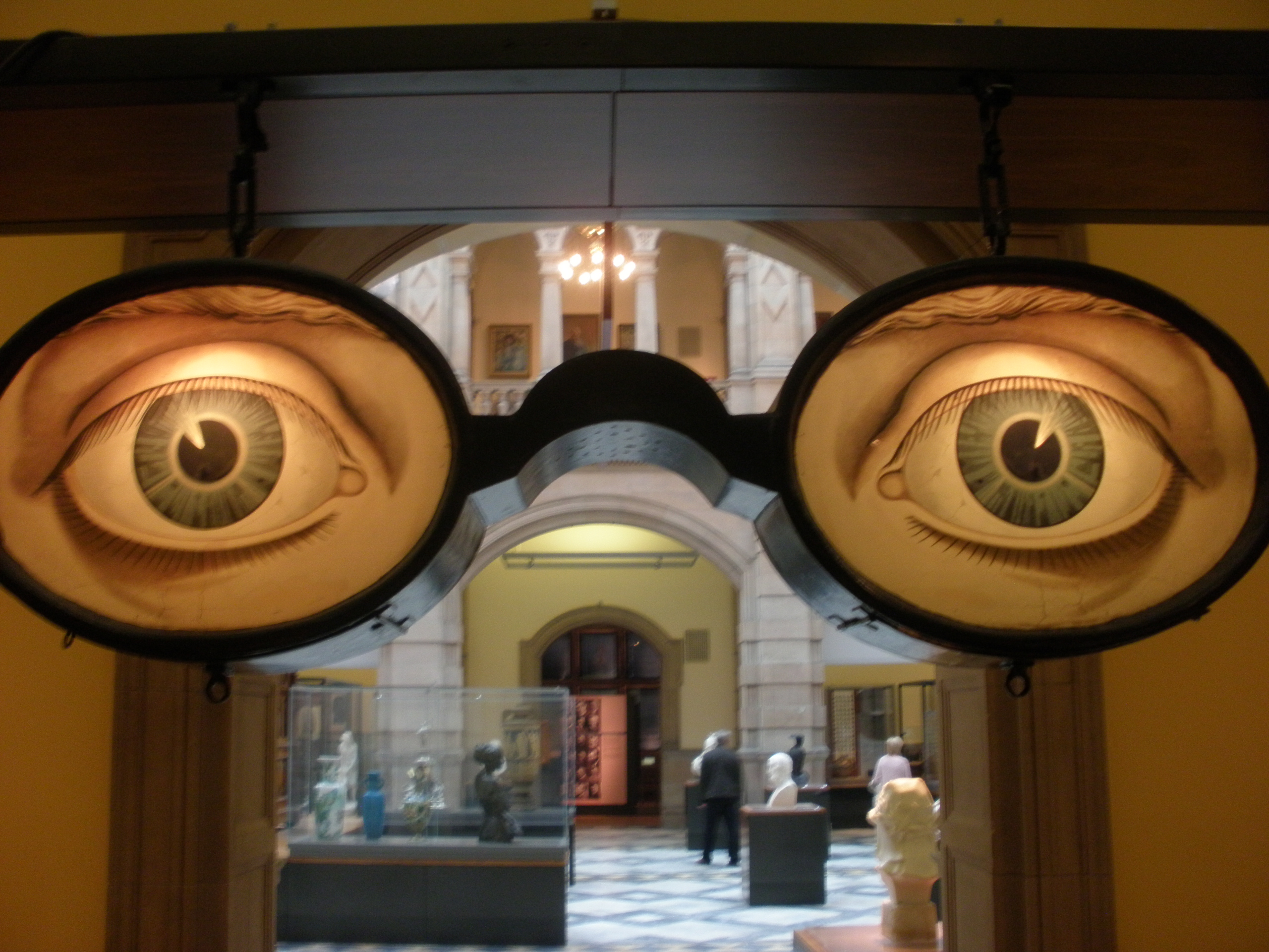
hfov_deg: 51.4
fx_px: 1320
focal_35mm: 36
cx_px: 634
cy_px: 476
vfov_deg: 39.7
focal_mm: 6.3
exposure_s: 1/10
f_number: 3.5
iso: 160
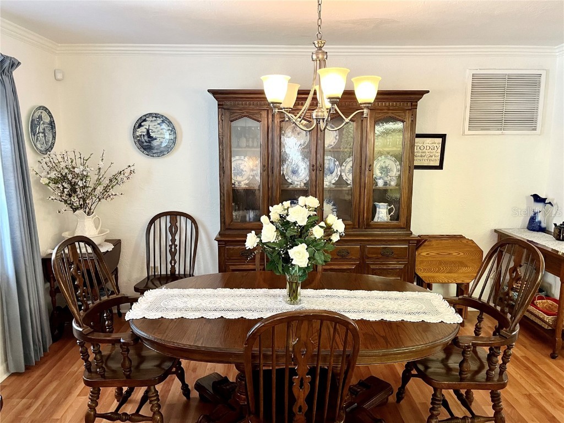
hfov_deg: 67.3
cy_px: 212
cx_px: 282
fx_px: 424
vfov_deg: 53.1
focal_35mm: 26
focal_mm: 5.1
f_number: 1.6
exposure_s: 1/60
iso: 320
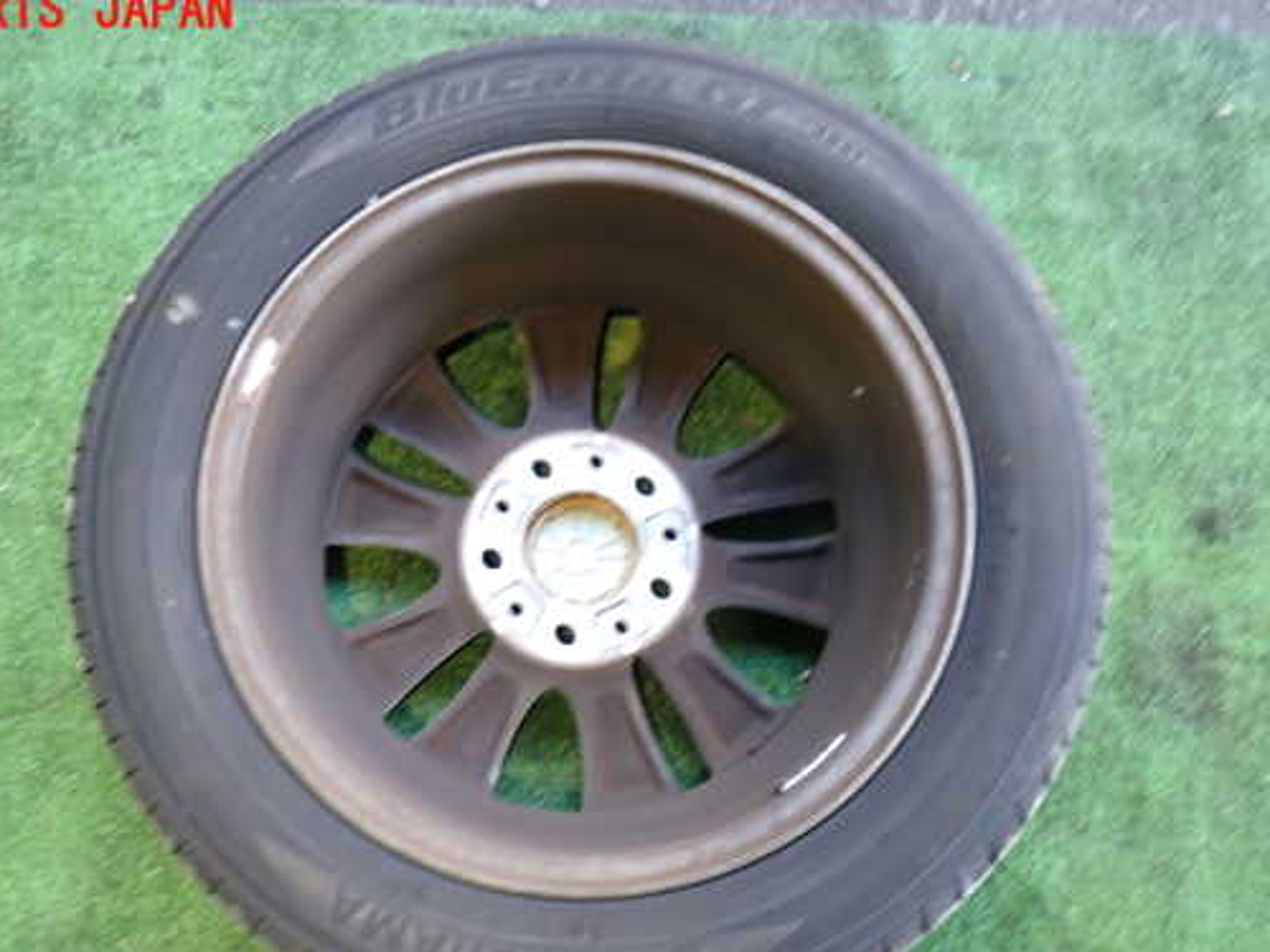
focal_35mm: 36
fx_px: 1321
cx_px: 533
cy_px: 551
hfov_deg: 51.1
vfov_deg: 39.6
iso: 400
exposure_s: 1/50
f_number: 2.3
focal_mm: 5.4
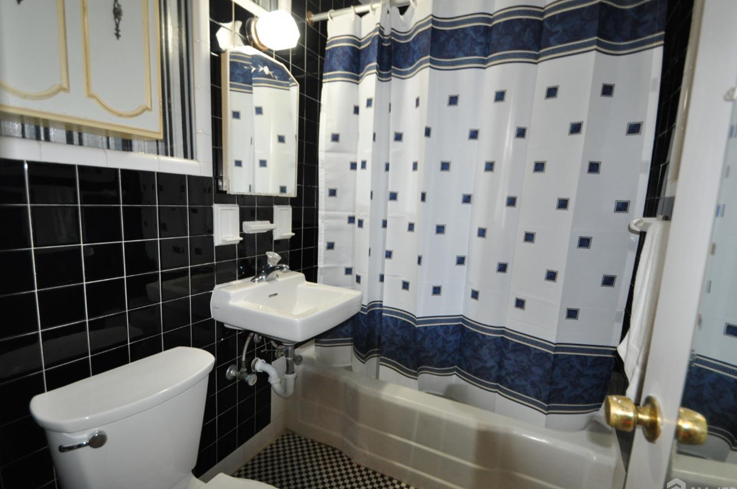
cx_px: 387
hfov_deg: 93.3
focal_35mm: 17
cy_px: 242
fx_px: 347
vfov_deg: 70.2
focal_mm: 10
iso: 800
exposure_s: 1/60
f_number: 3.5
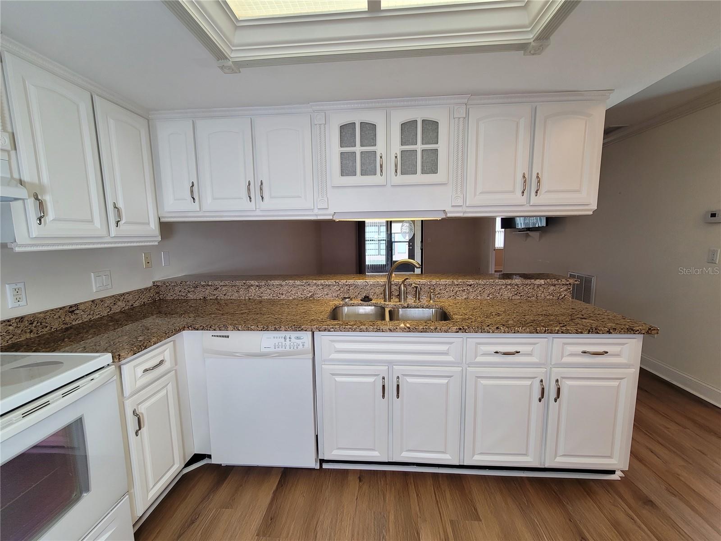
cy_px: 270
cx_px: 360
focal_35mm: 13
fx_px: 271
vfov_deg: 89.9
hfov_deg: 106.2
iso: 125
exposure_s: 1/60
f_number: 2.2
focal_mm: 2.2
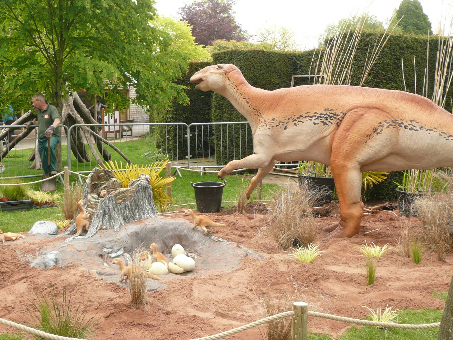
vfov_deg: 30.3
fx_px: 628
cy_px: 170
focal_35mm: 48
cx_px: 226
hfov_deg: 39.7
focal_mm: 5.2
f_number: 3.5
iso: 100
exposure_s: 1/100
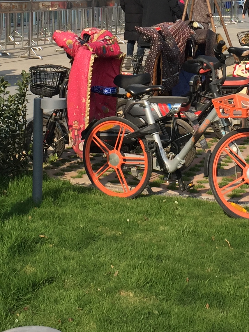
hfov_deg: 17.8
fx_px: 796
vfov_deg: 22.6
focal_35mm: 83
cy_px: -4
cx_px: 146
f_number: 2.2
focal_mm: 4.15
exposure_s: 1/1582
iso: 32
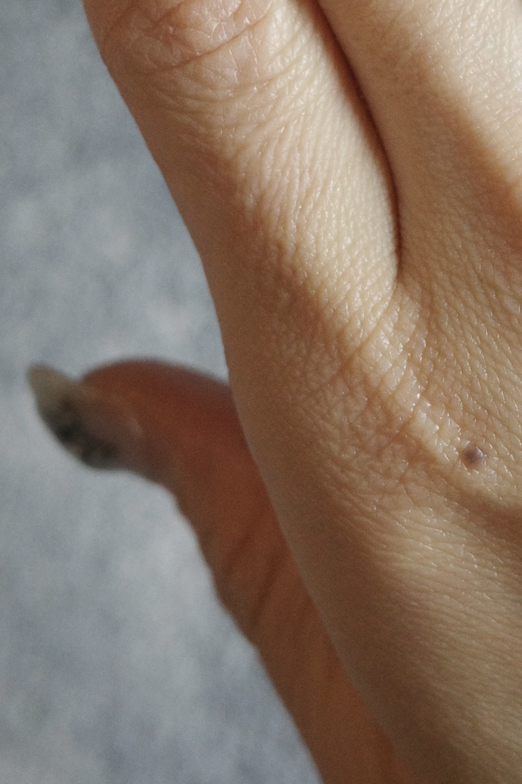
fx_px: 2458
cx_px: 525
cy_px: -18
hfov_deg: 12.0
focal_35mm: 113
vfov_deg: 17.6
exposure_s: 1/250
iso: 800
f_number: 4
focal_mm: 26
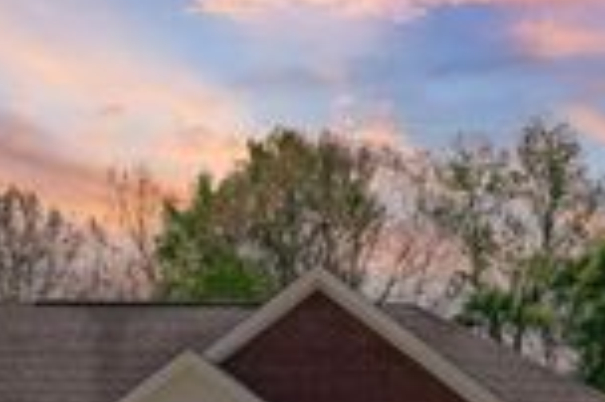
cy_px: 619
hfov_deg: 22.9
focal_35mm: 89
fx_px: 1494
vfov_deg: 14.2
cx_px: 275
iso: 250
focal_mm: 18
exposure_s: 1/80
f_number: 9
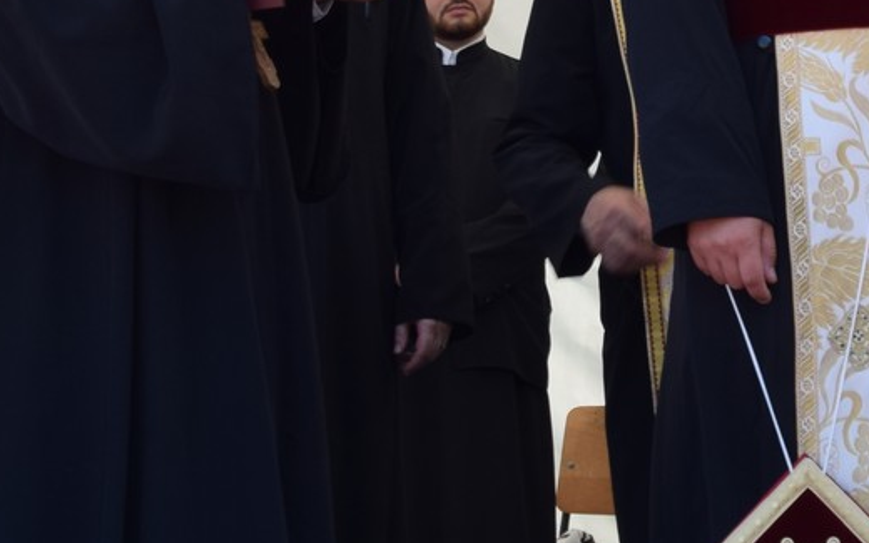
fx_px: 4263
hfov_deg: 11.3
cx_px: 1176
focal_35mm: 180
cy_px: 134
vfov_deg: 7.3
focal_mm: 32
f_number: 8
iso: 100
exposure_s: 1/80
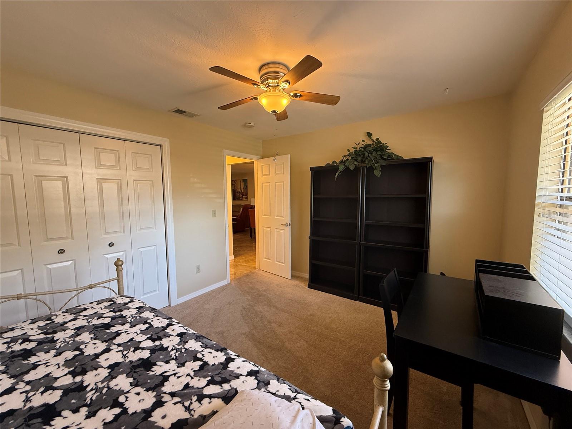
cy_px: 214
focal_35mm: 14
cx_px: 286
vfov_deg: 85.7
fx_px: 231
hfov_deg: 102.1
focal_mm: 2.22
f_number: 2.2
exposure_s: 1/60
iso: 250
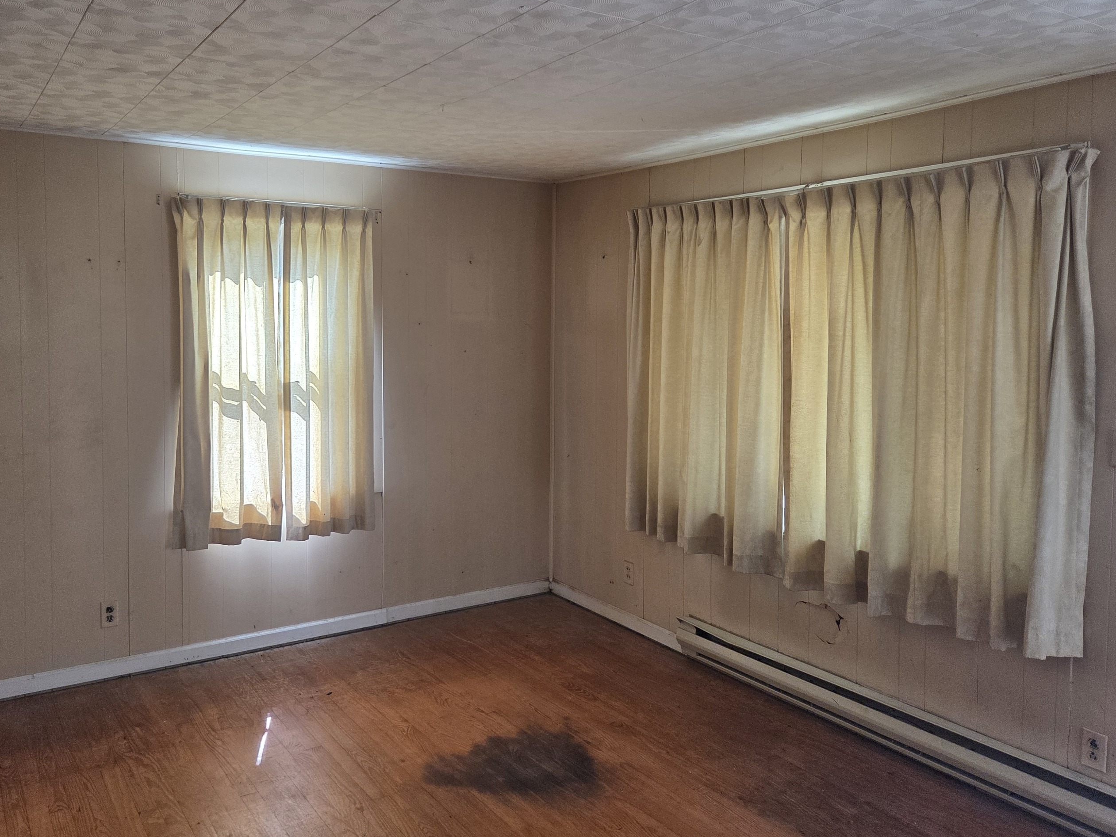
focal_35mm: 28
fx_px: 903
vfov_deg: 49.6
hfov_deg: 63.2
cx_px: 482
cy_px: 351
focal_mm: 5.4
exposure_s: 1/180
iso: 160
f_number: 1.8
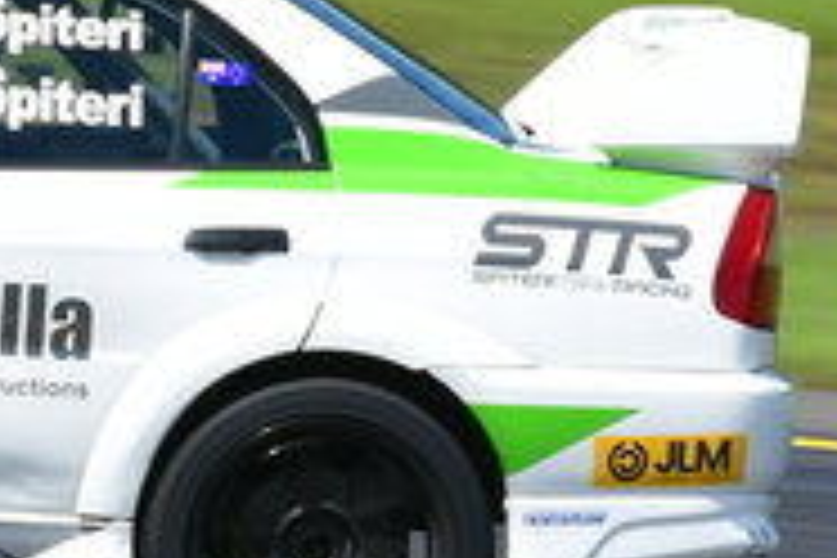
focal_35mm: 2708
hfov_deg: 0.8
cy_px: -196
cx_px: -162
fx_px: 62956
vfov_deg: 0.5
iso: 100
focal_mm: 420
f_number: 11
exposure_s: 1/125
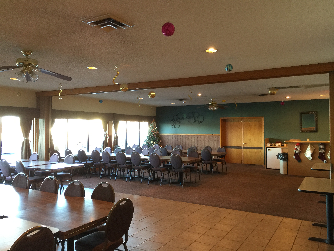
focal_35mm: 29
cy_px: 126
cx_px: 167
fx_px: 280
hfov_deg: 61.7
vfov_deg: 48.2
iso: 64
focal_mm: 4.15
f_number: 2.2
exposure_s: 1/15
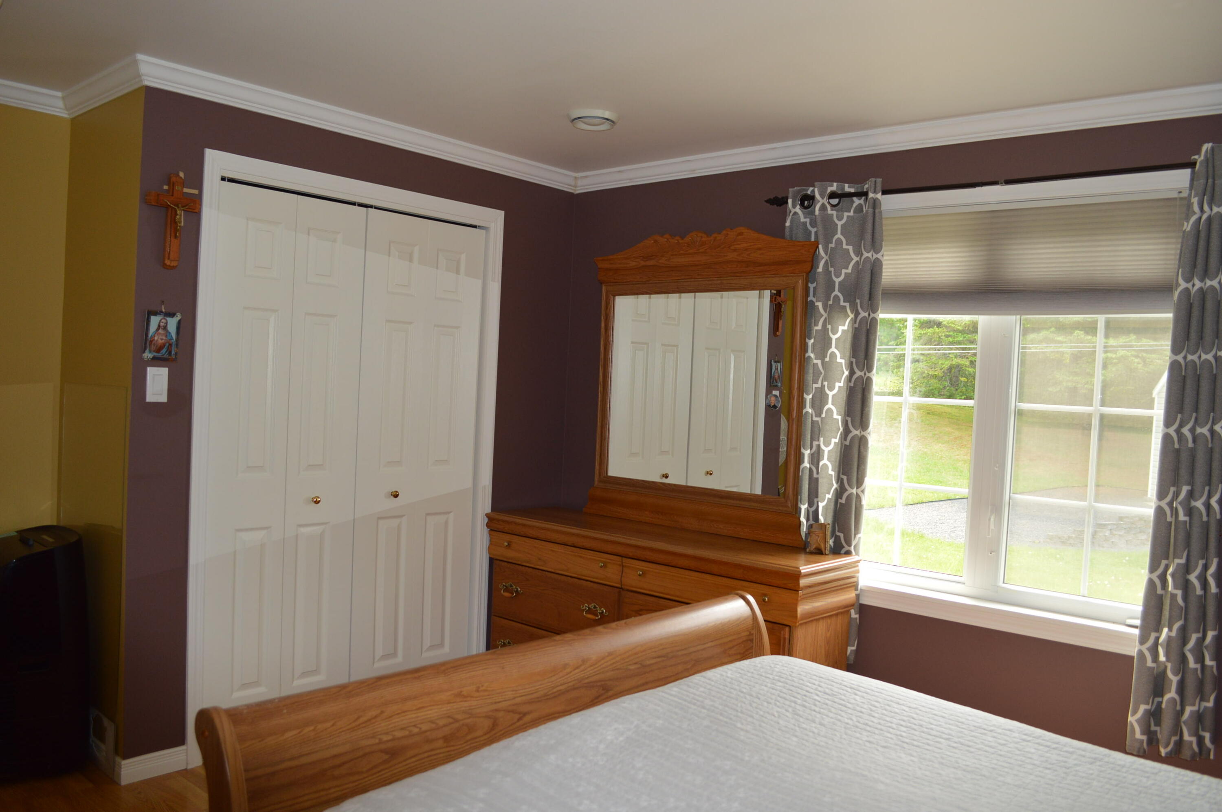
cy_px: 406
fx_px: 916
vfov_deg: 47.8
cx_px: 611
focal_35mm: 27
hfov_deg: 67.4
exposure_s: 1/125
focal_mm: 18
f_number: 4
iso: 360
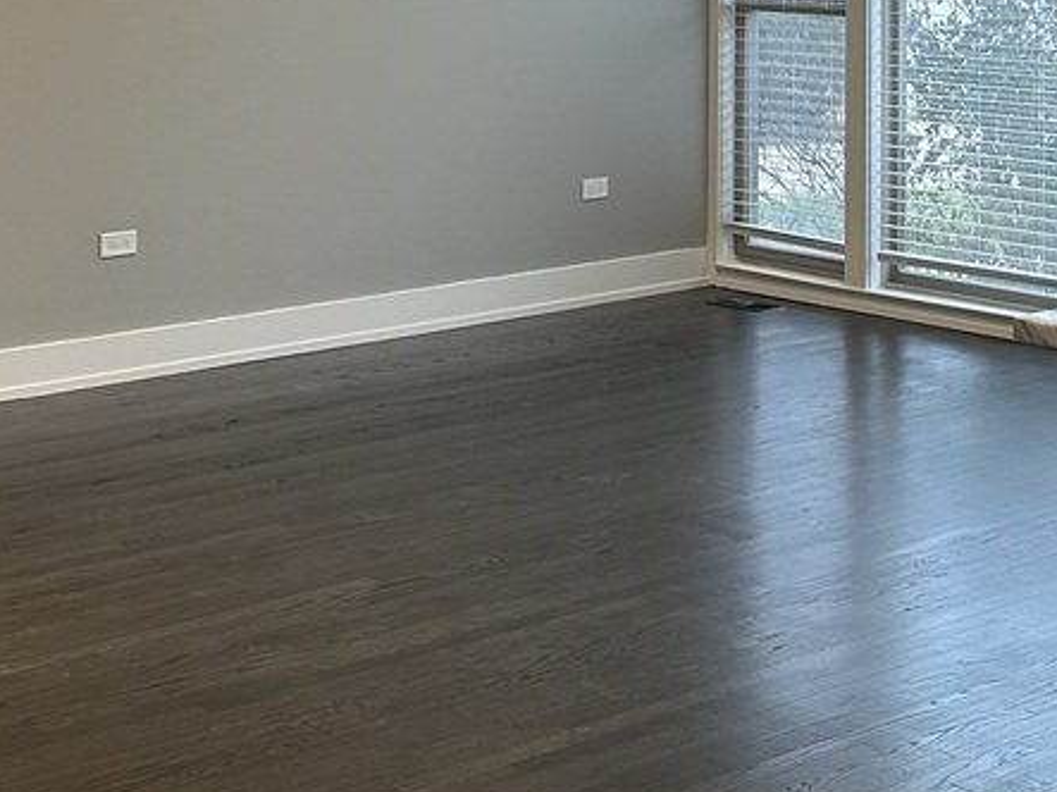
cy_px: -141
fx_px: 2381
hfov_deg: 24.8
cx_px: 756
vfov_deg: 18.0
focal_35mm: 78
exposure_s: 1/120
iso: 200
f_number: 1.78
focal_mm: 6.86
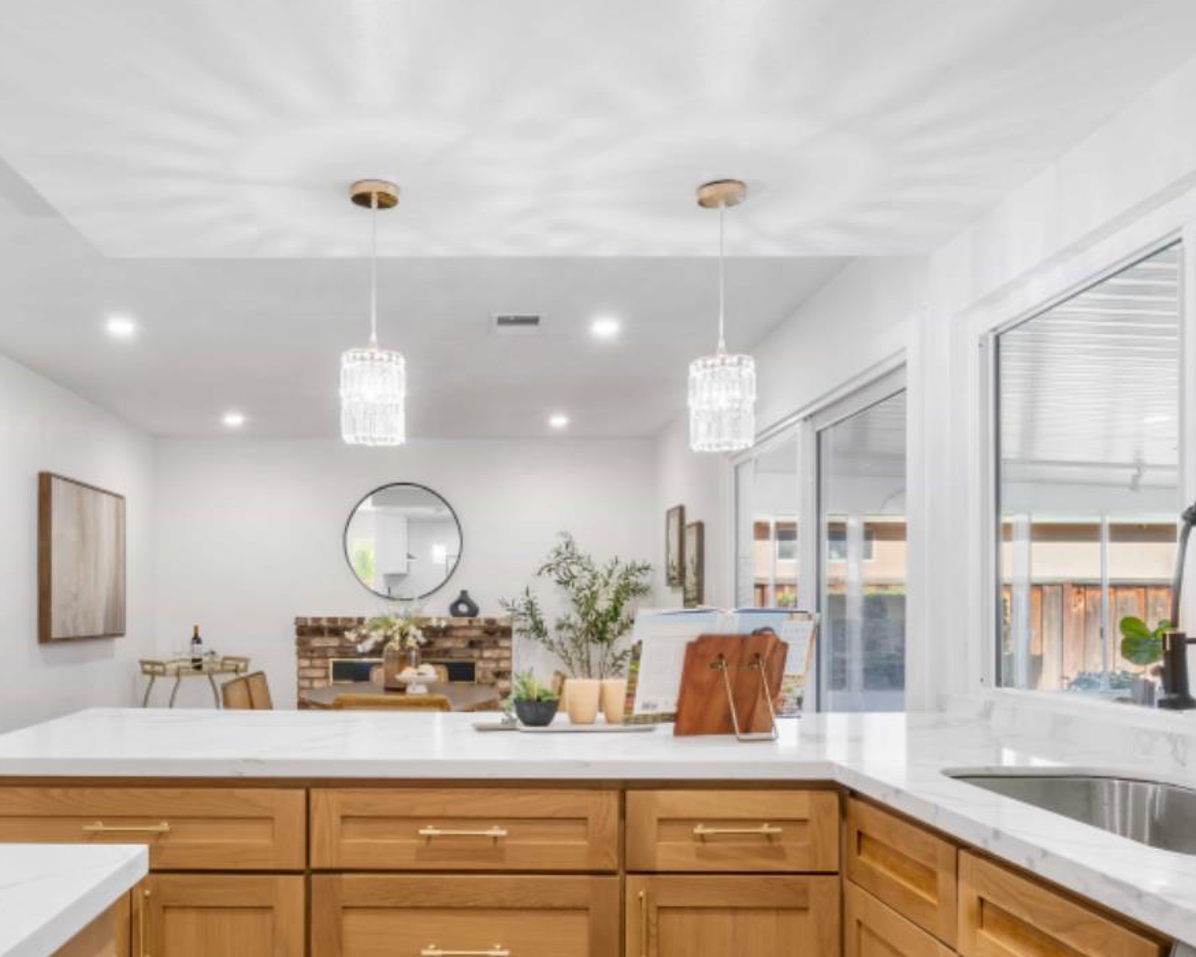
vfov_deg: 49.4
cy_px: 612
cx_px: 463
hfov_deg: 59.8
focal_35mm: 29
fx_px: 1026
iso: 400
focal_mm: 18
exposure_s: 1/4
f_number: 11
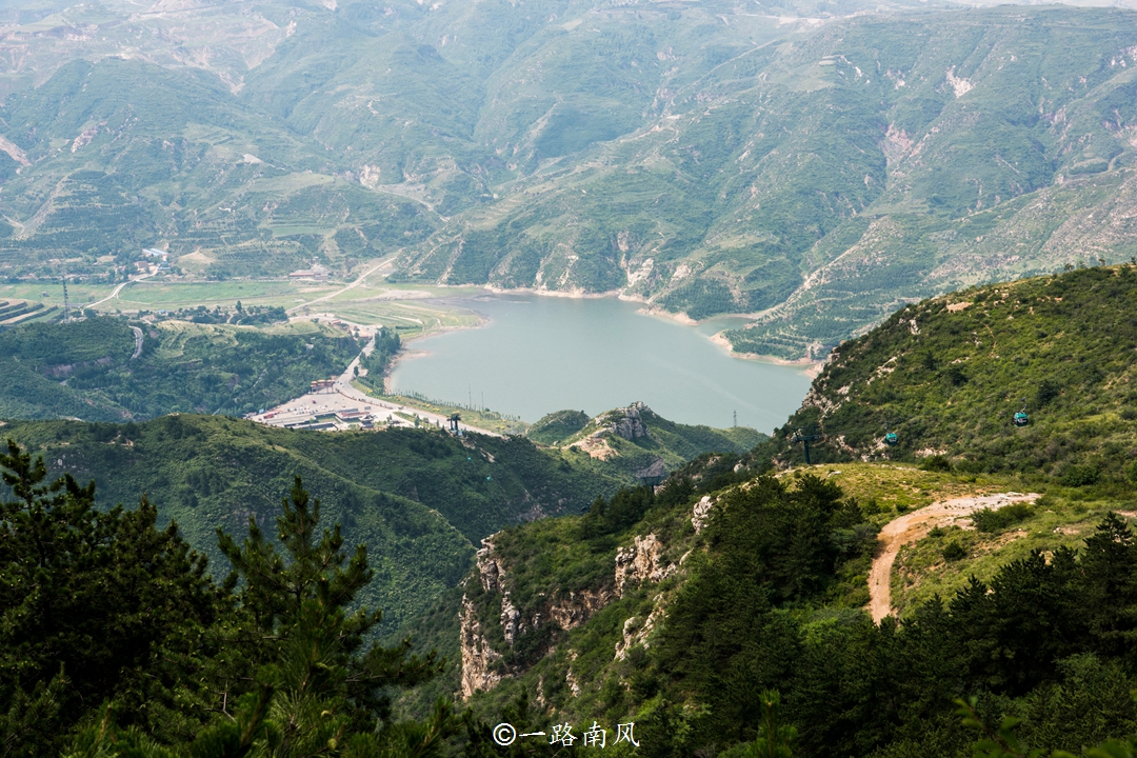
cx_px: 568
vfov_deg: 19.5
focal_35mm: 70
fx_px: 2211
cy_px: 379
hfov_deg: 28.8
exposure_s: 1/100
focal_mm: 70
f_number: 13
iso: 100
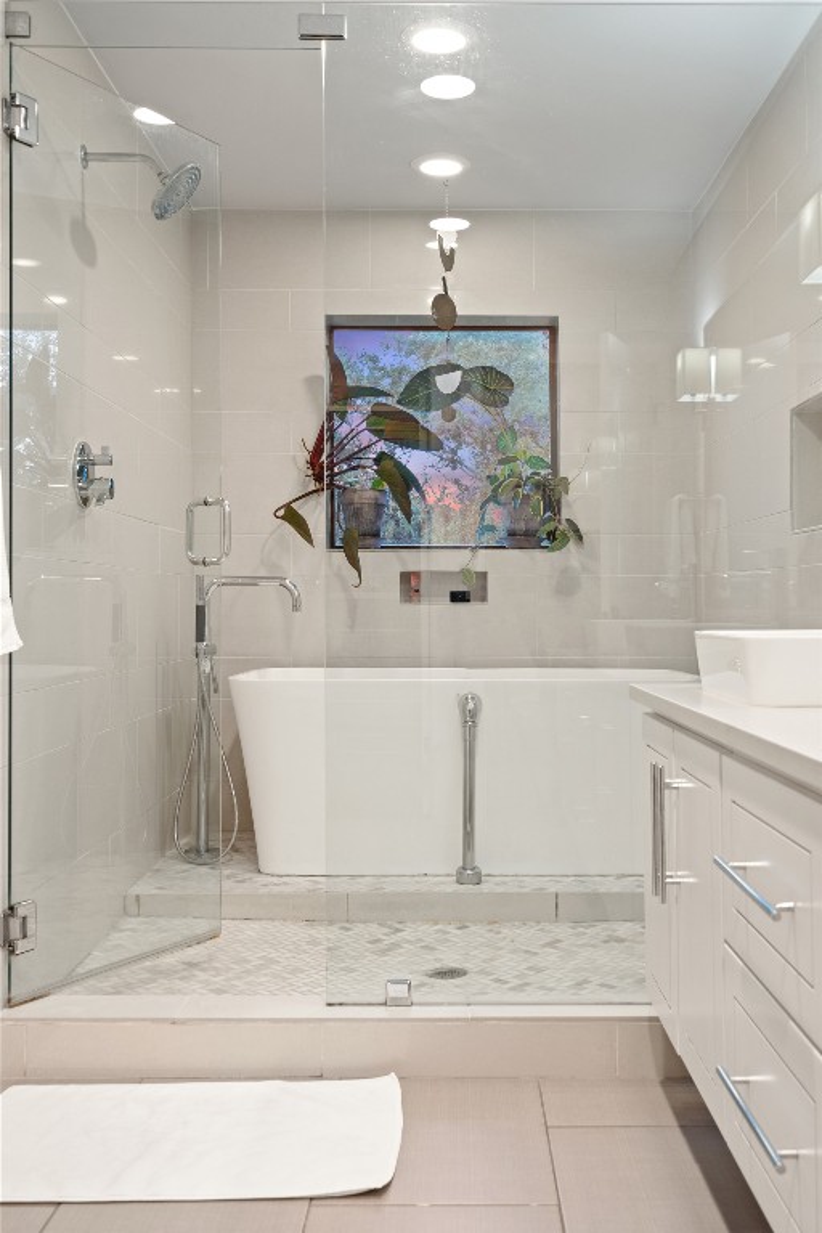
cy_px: 616
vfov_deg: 54.4
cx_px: 411
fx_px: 1199
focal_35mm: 35
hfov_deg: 37.9
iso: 500
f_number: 8
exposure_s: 1/1.25
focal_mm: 35
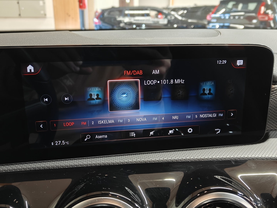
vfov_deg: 44.2
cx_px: 138
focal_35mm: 32
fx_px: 256
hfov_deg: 56.8
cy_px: 104
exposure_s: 1/31
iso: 160
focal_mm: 5.59
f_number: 1.8
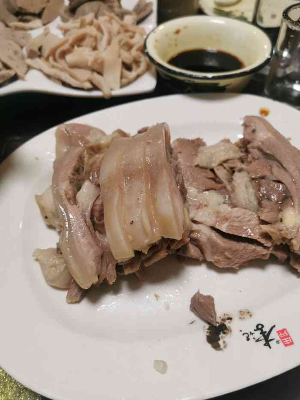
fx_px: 312
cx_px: 150
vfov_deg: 65.3
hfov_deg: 51.4
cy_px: 200
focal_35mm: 27
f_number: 1.8
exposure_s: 1/69.4
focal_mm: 5.58
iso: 200
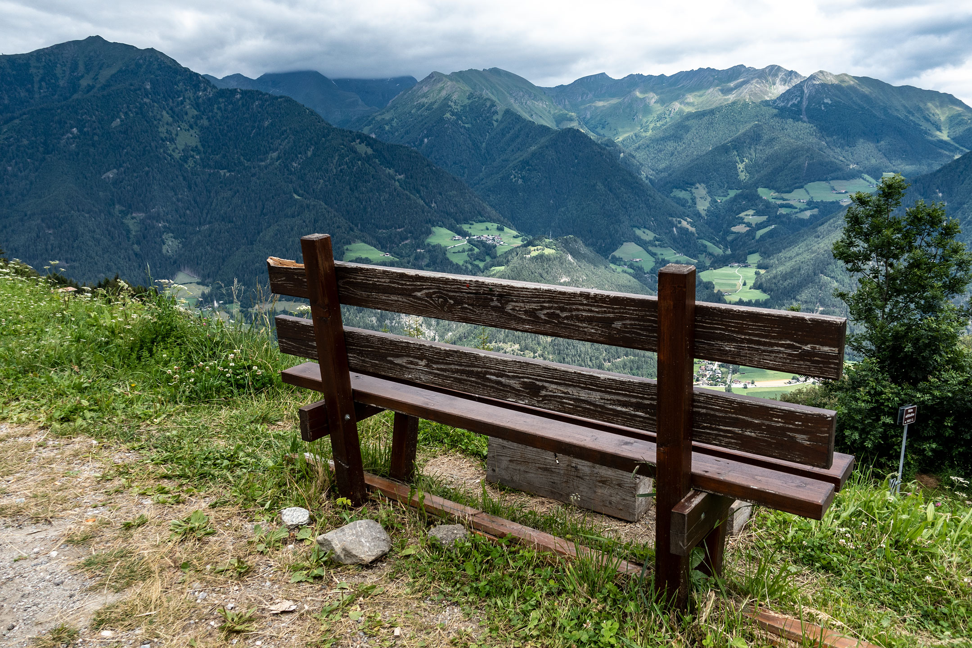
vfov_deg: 45.0
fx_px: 783
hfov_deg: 63.7
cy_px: 324
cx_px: 486
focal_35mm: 29
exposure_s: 1/640
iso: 125
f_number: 4
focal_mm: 10.7
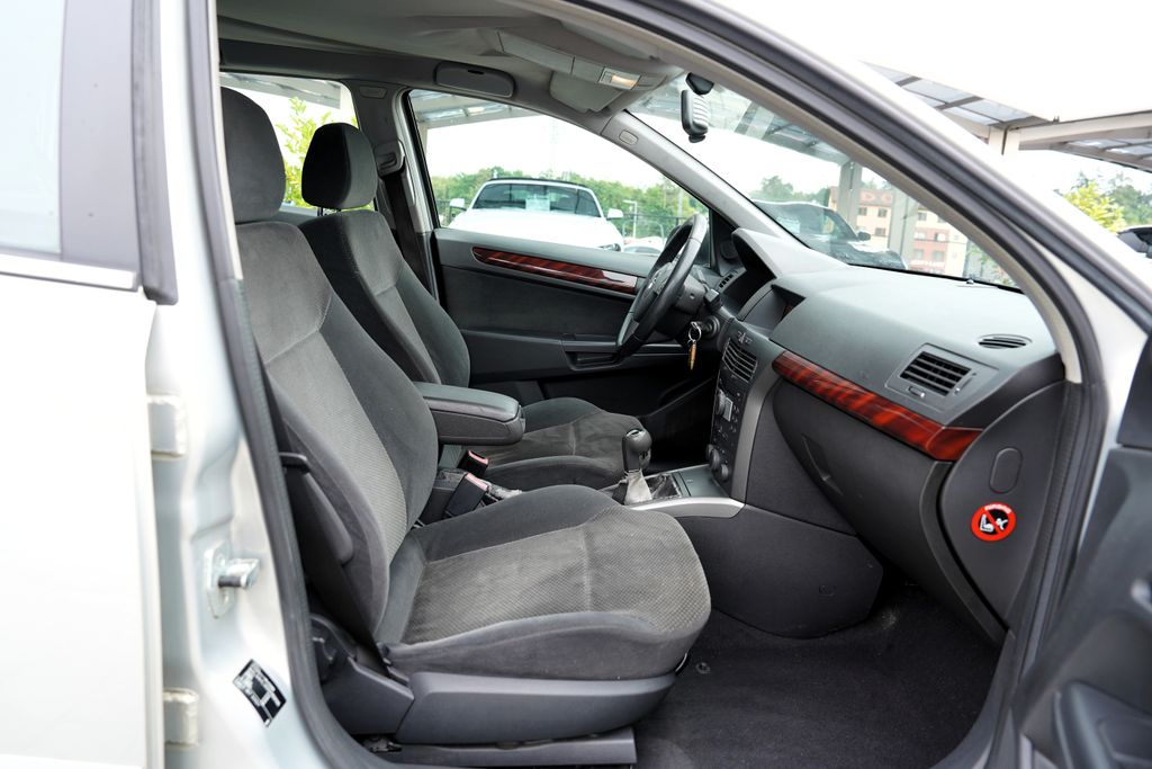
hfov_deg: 73.7
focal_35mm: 24
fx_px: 768
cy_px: 384
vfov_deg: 53.1
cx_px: 576
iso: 100
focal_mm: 24
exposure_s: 1/80
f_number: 4.5
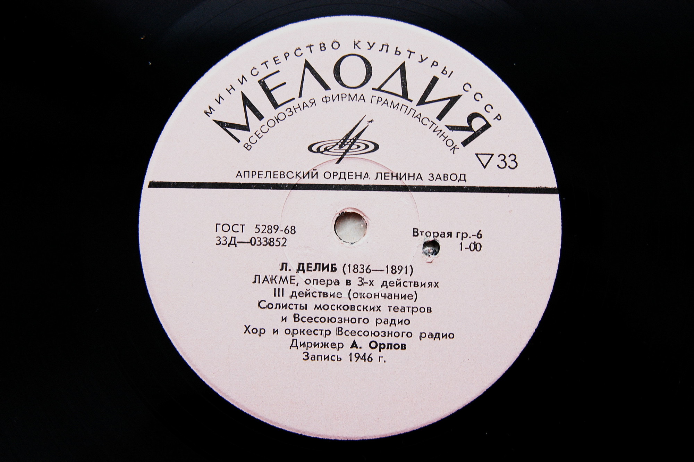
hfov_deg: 37.9
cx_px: 347
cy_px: 231
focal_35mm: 52
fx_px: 1011
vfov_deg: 25.7
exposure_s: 1/50
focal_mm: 35
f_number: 3.5
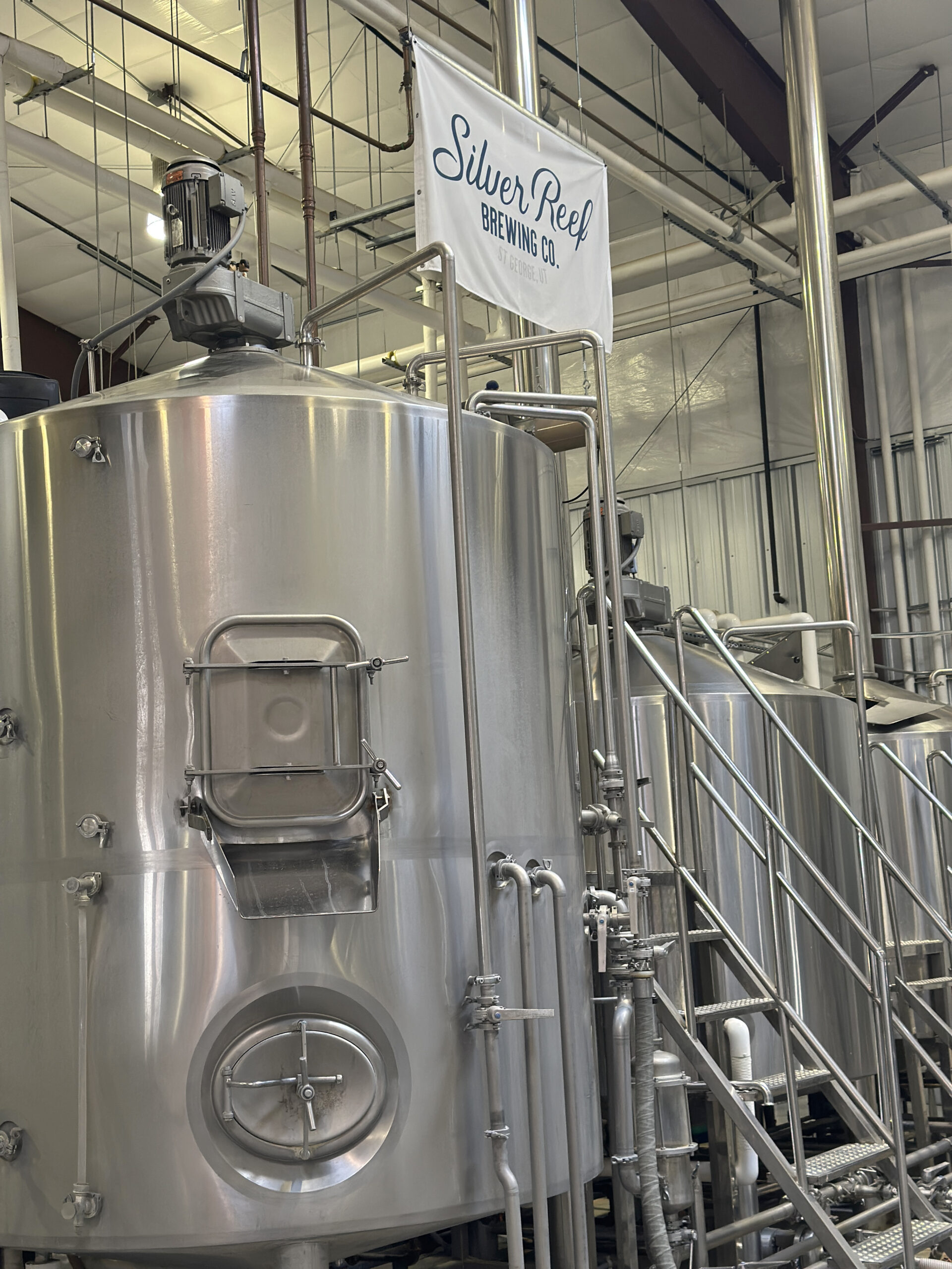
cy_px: 634
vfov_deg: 39.7
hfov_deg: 30.3
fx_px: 1760
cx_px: 476
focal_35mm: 48
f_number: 1.78
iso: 125
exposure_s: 1/79
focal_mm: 6.86
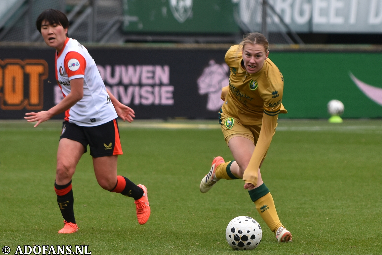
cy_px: 128
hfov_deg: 7.8
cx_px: 191
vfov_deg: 5.2
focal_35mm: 262
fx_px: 2785
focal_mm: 175
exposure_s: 1/800
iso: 250
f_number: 3.2
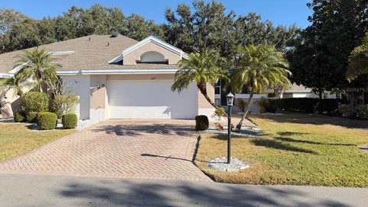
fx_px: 263
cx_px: 179
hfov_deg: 69.9
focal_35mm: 27
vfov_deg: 42.8
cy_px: 89
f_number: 1.78
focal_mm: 6.76
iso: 100
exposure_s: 1/2169
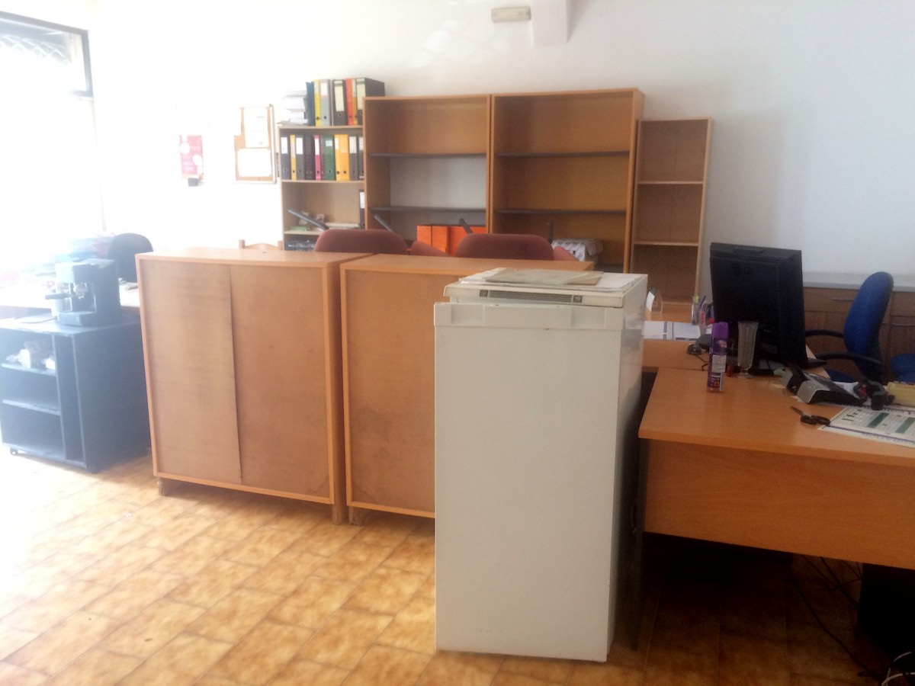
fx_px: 767
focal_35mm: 29
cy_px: 343
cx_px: 458
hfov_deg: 61.7
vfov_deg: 48.2
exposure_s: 1/33
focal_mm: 4.15
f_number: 2.2
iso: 100
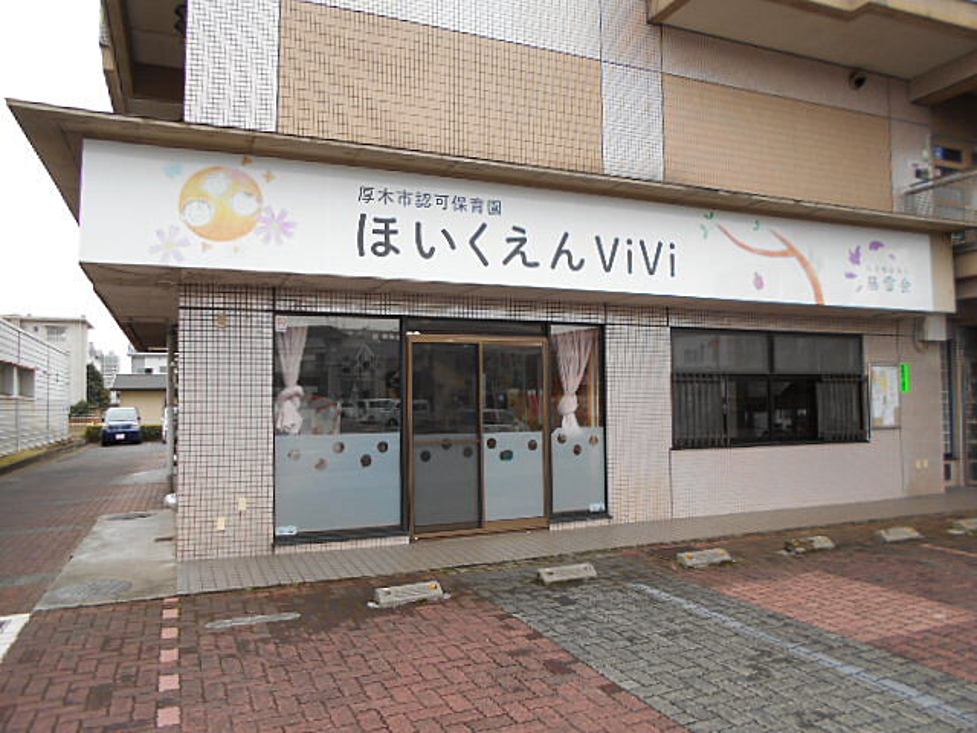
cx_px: 488
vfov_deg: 53.1
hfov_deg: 67.3
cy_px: 366
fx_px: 734
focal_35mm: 26
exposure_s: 1/125
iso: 80
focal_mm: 4.6
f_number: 3.2
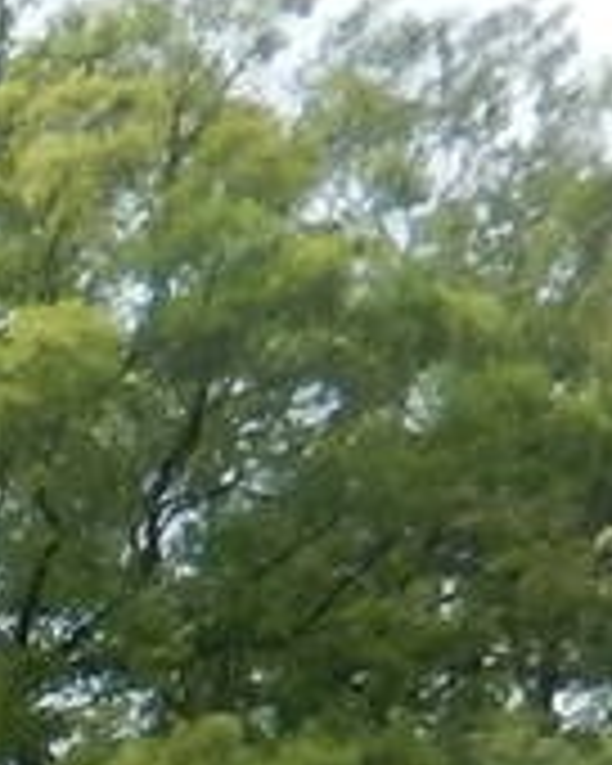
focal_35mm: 229
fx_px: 5185
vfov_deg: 7.5
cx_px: -2259
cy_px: 2214
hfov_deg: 5.4
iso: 125
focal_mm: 4.5
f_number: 3.4
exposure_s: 1/800
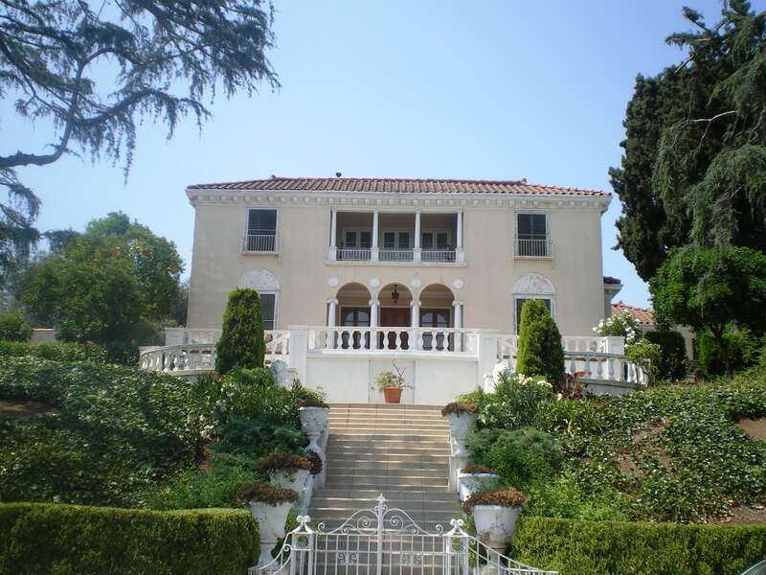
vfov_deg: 34.3
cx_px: 383
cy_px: 288
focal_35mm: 42
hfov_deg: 44.8
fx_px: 929
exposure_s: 1/250
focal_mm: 7.4
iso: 50
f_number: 4.9
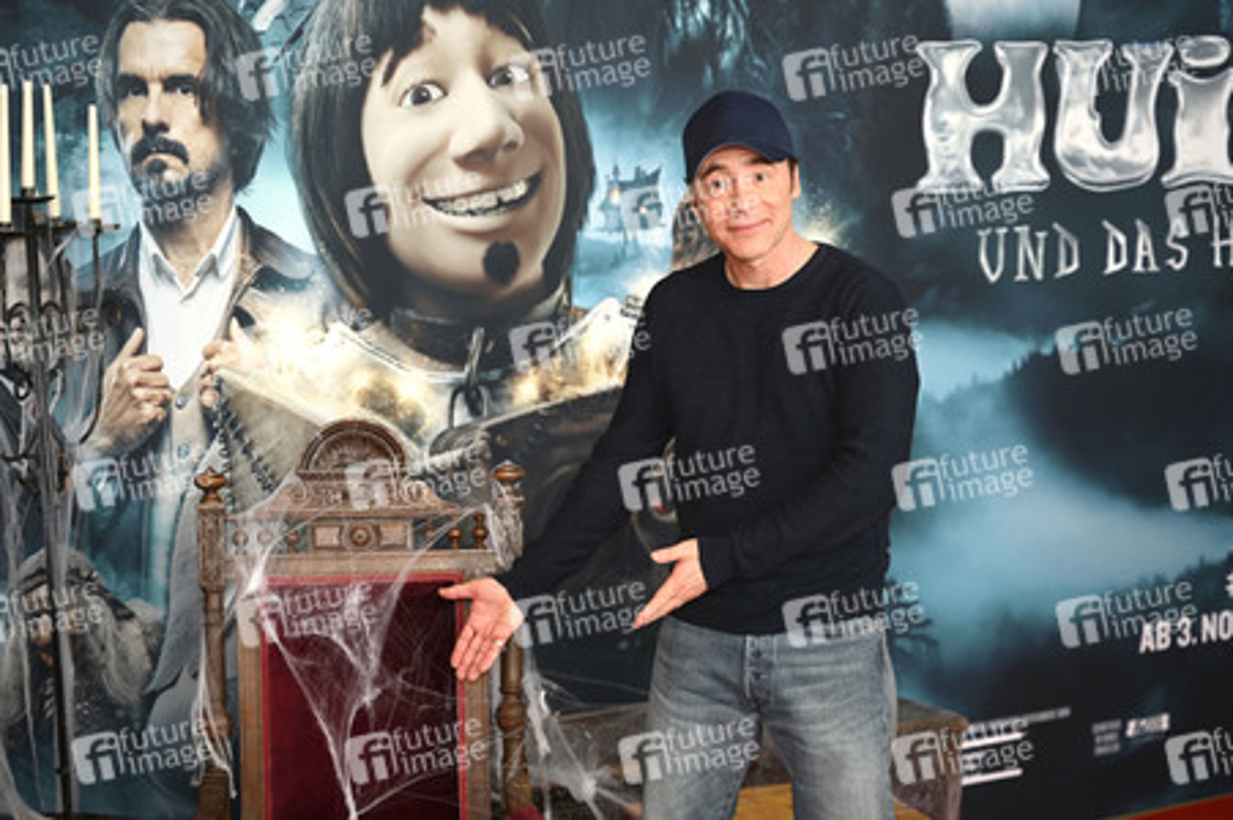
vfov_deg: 18.2
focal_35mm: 75
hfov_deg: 27.0
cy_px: 410
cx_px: 616
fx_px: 2567
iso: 400
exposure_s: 1/125
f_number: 2.8
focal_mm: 75
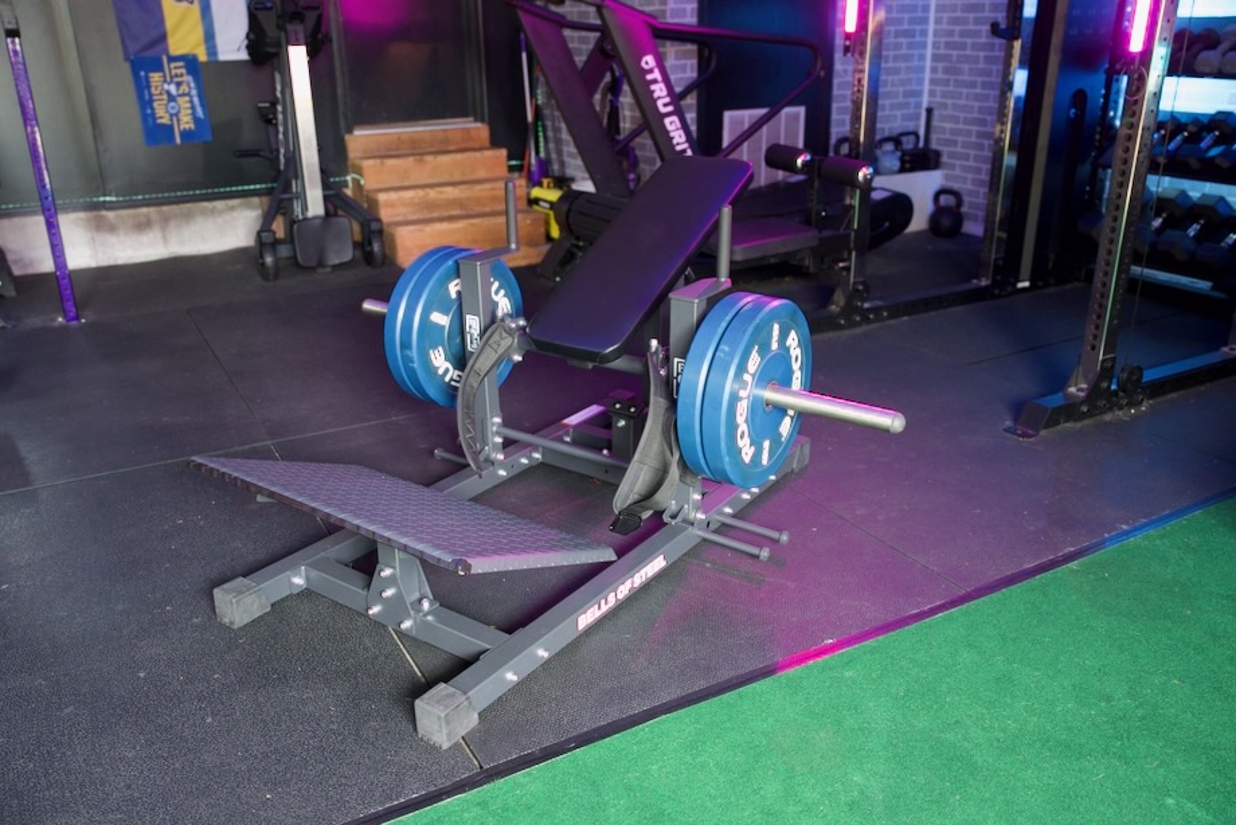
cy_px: 412
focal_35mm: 30
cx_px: 618
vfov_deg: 43.6
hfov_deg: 61.9
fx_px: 1030
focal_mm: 30
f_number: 2.8
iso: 3200
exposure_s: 1/250
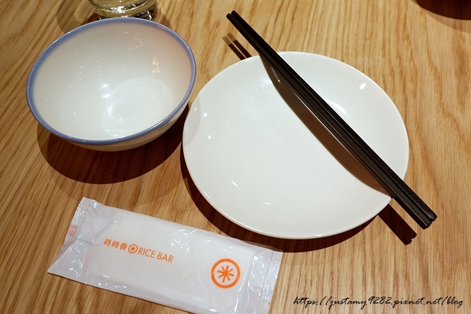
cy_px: 157
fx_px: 379
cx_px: 236
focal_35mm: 29
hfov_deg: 63.7
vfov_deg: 44.9
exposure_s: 1/42
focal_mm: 19.2
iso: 200
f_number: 3.8
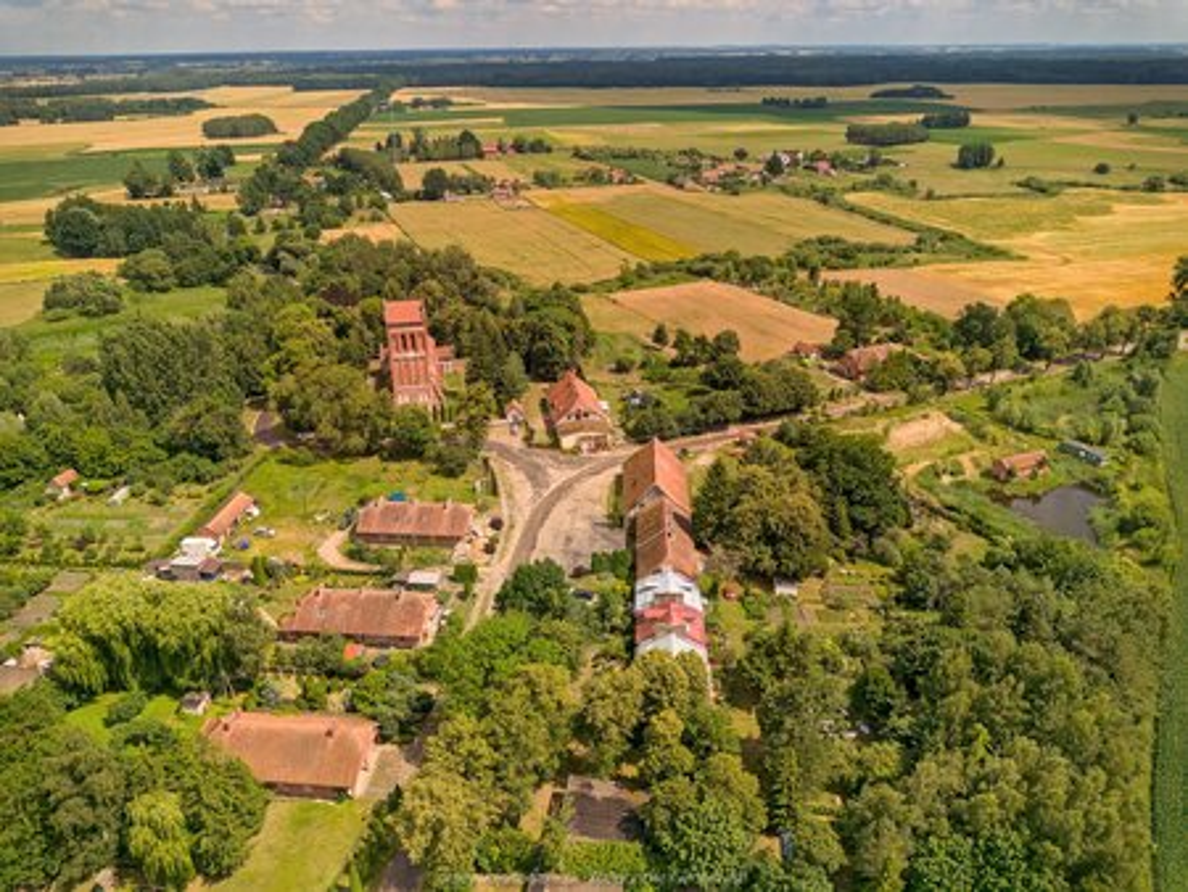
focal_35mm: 24
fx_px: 824
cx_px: 594
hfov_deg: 71.6
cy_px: 446
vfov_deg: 56.9
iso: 120
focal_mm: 6.72
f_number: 1.7
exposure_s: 1/2000
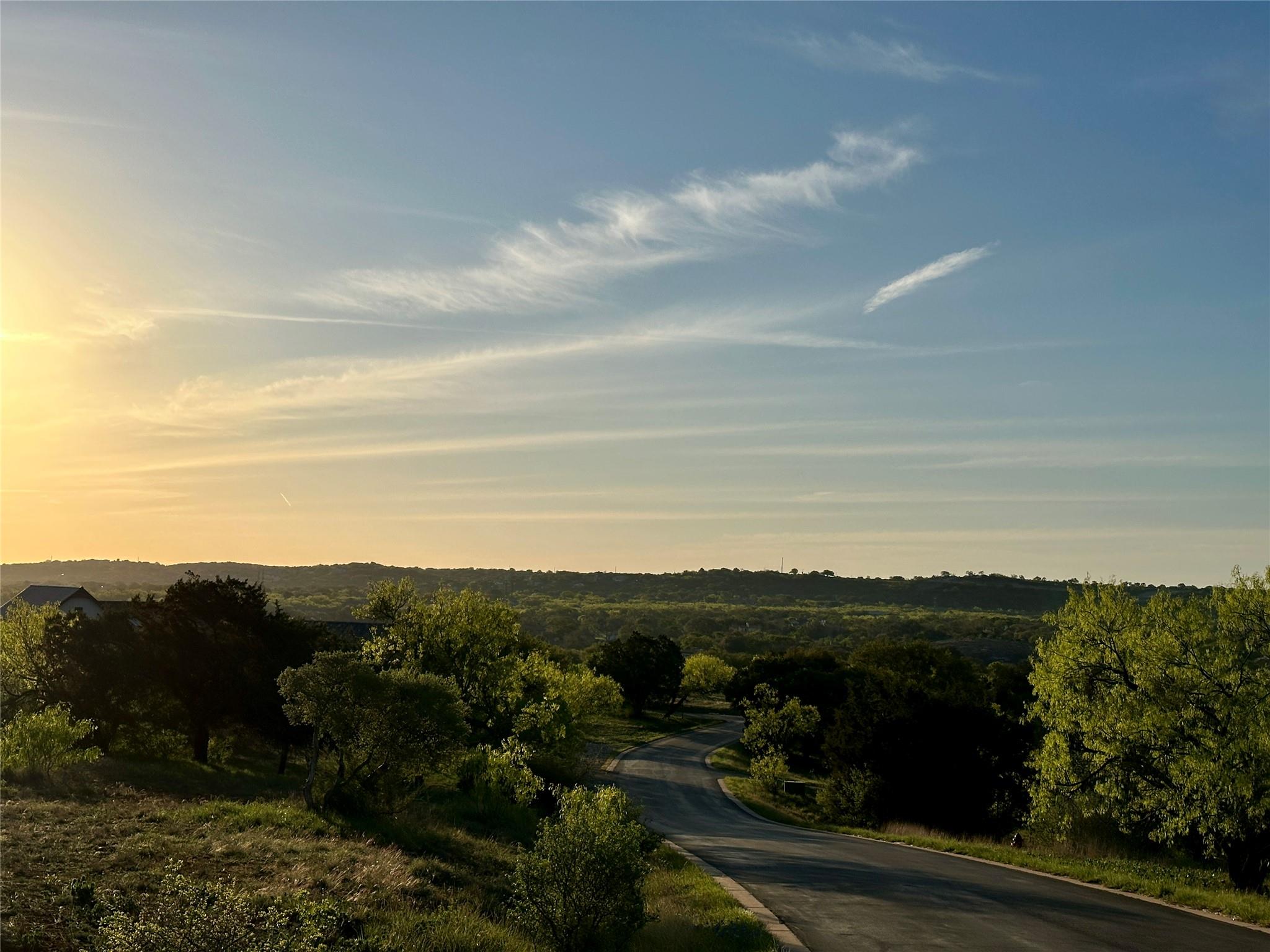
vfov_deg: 30.3
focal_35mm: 48
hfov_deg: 39.7
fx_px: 1761
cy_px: 476
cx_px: 635
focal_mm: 6.86
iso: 64
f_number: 1.78
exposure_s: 1/12048
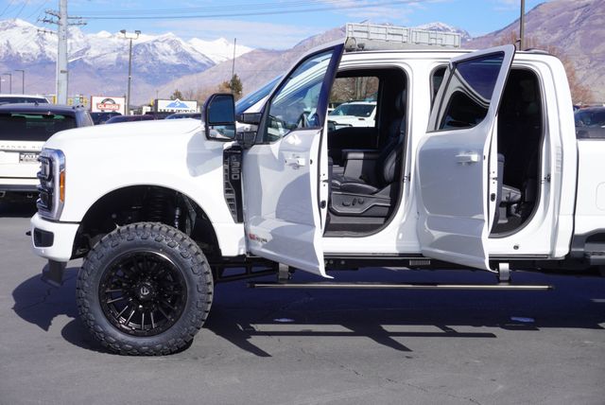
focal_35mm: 56
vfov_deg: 24.5
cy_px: 202
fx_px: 934
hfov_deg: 35.9
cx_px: 302
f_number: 9
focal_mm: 37
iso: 100
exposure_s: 1/200
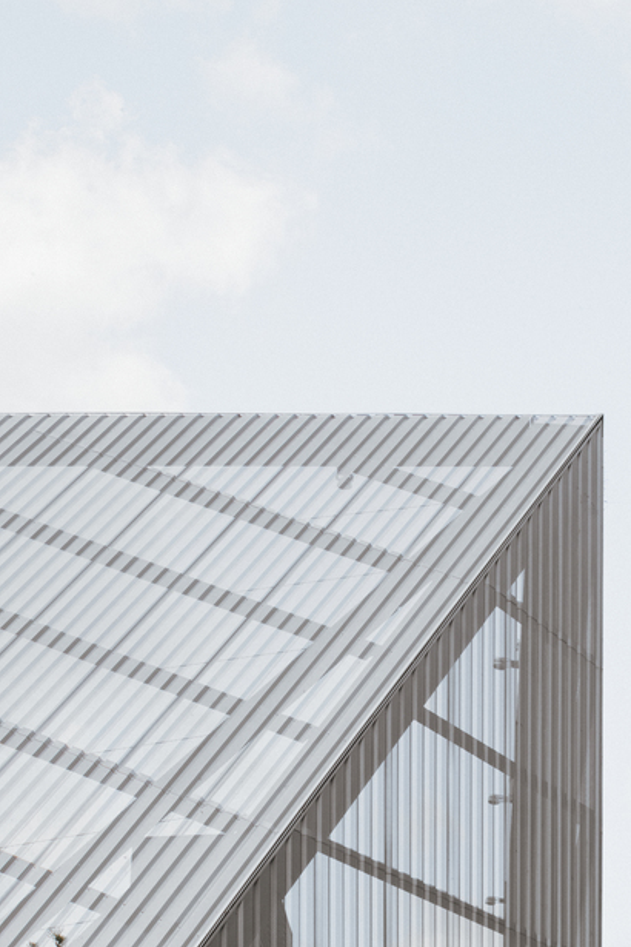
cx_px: 162
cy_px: 593
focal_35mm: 26
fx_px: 684
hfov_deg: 47.8
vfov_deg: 68.3
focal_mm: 16
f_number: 2.8
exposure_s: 1/30
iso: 125
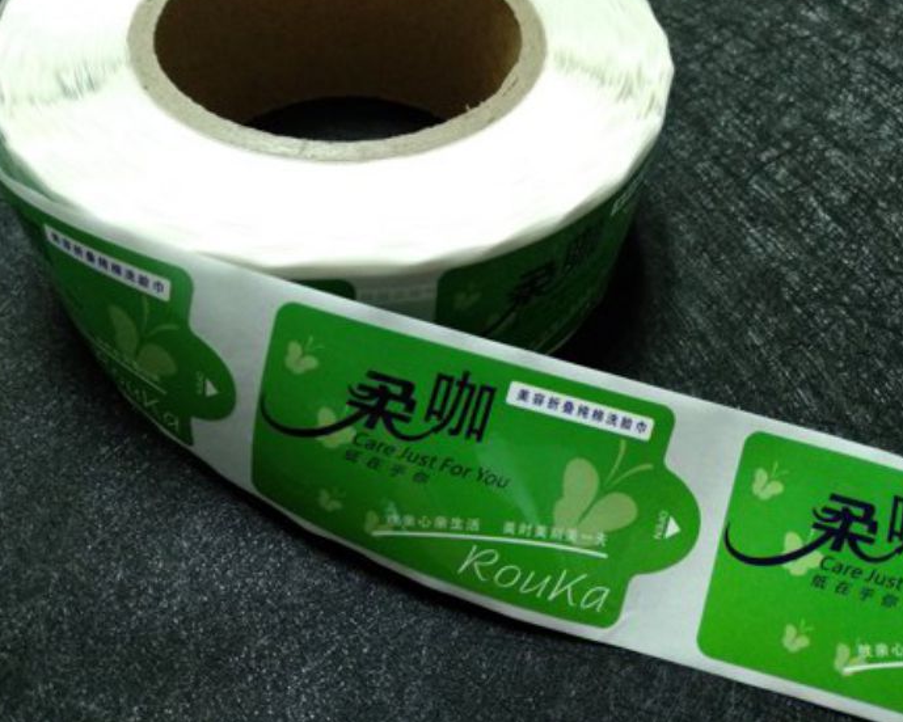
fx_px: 748
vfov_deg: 51.5
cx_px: 446
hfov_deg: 62.2
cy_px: 356
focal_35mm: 28
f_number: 2.2
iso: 800
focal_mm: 3.83
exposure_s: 1/25
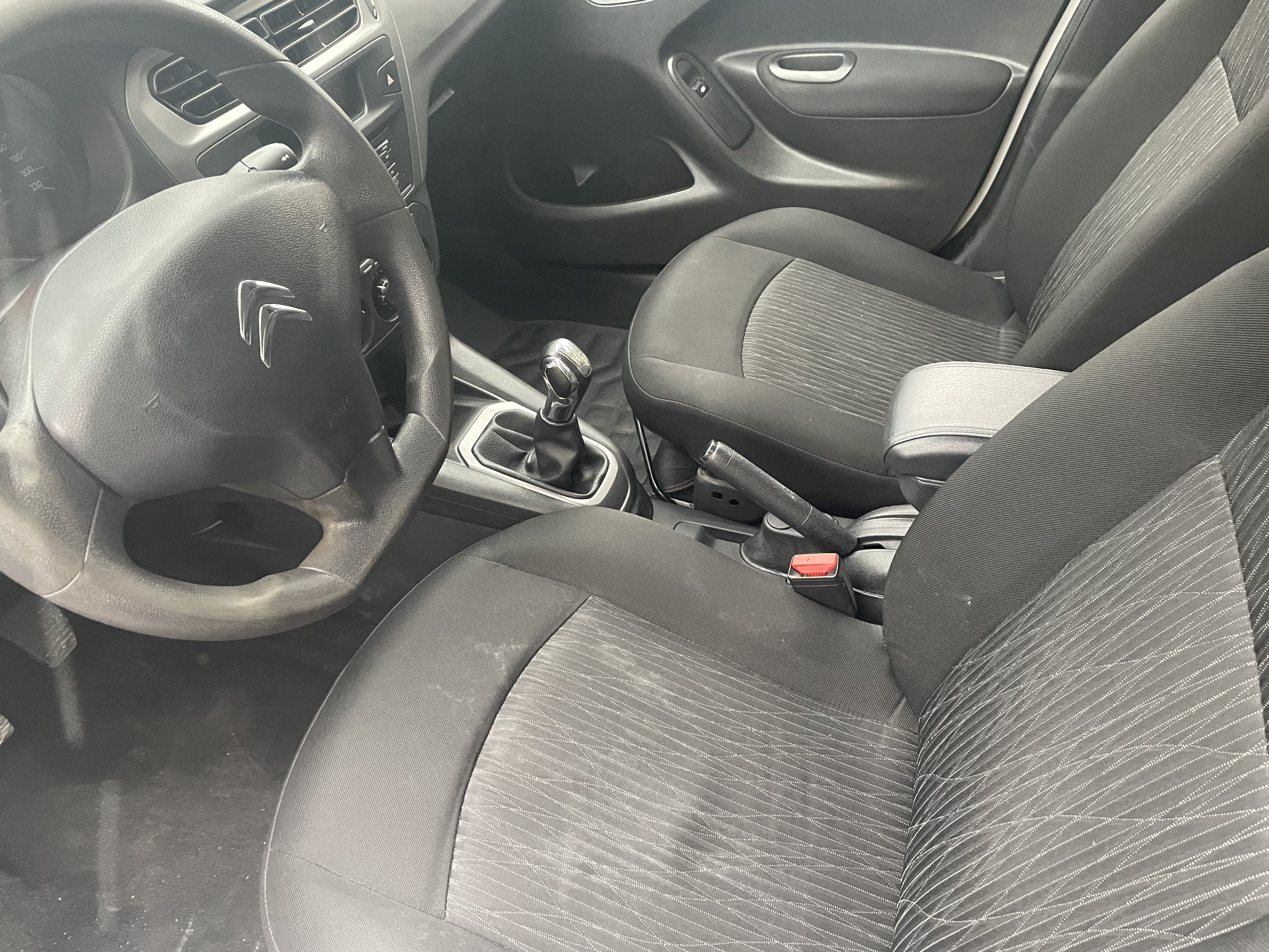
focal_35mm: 26
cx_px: 634
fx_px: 953
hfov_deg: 67.3
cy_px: 476
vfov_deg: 53.1
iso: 640
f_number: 1.6
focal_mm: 4.2
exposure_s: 1/40
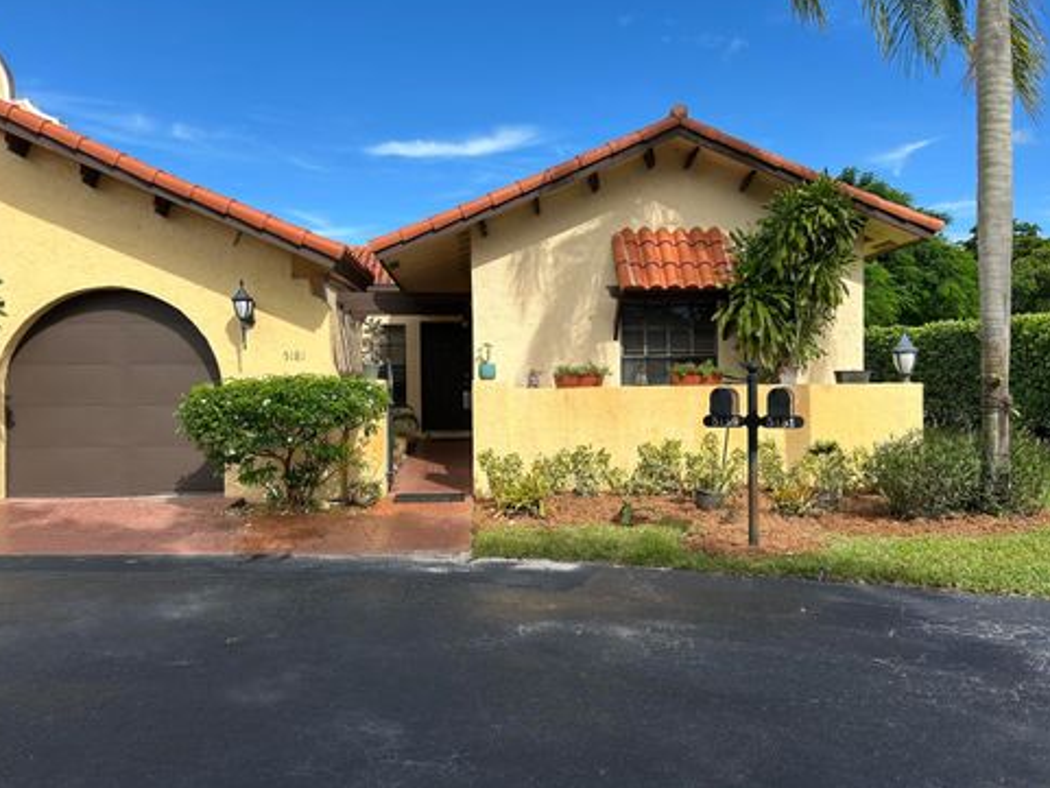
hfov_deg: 65.3
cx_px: 526
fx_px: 819
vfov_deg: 51.4
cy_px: 383
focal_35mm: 27
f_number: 1.5
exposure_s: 1/3077
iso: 50
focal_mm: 5.7
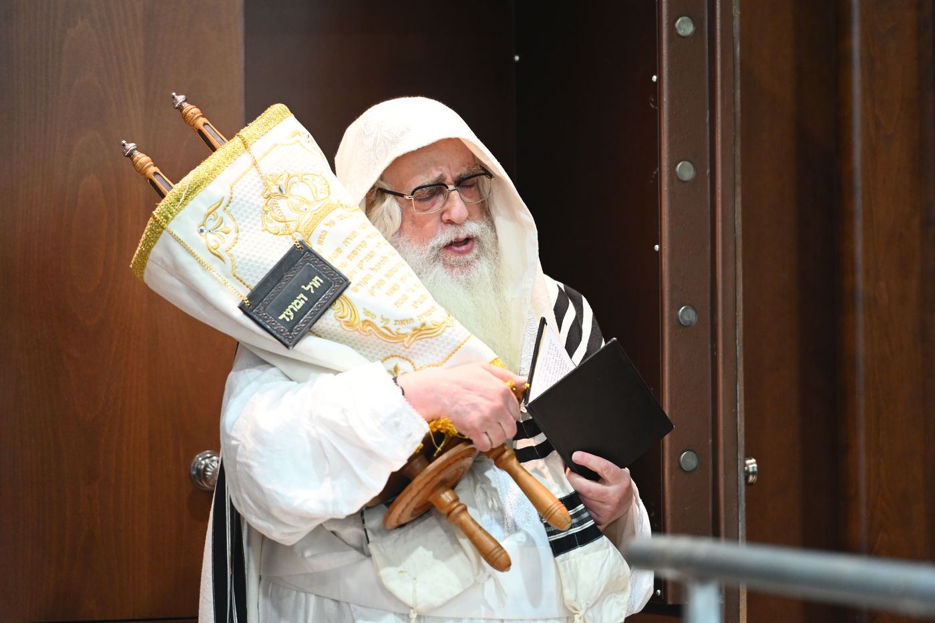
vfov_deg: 7.0
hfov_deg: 10.5
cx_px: 468
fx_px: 5064
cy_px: 312
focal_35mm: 195
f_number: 4
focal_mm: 195
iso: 2000
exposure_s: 1/125
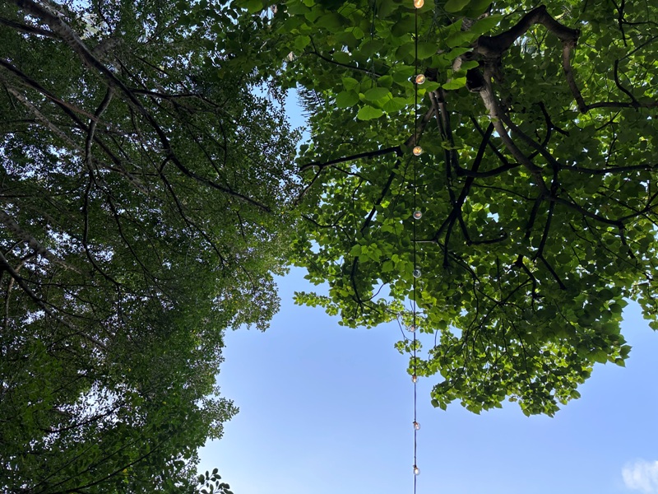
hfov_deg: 71.6
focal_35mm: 24
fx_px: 456
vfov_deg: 56.8
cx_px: 329
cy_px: 247
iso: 80
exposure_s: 1/256
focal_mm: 6.86
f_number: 1.78
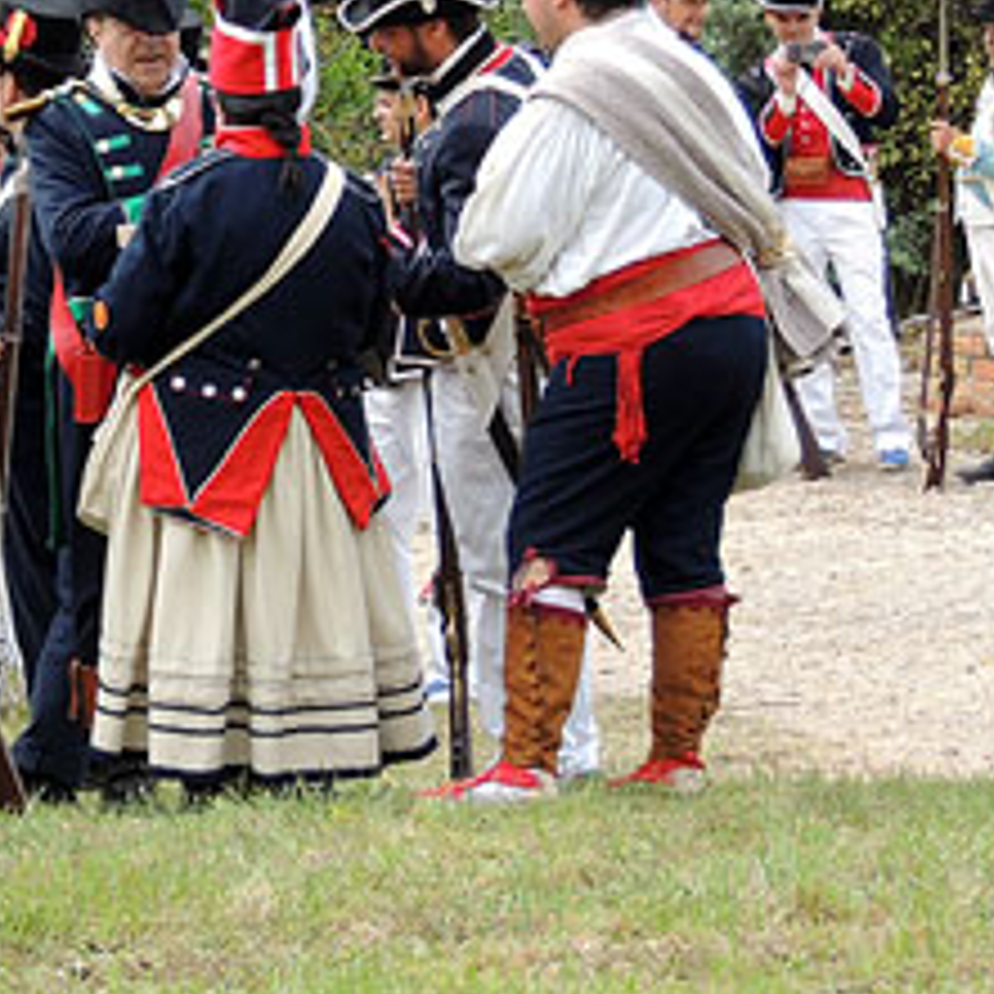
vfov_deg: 7.9
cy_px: 270
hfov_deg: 7.9
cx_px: 36
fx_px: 7180
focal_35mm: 221
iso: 100
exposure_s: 1/200
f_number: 4.2
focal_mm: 21.4
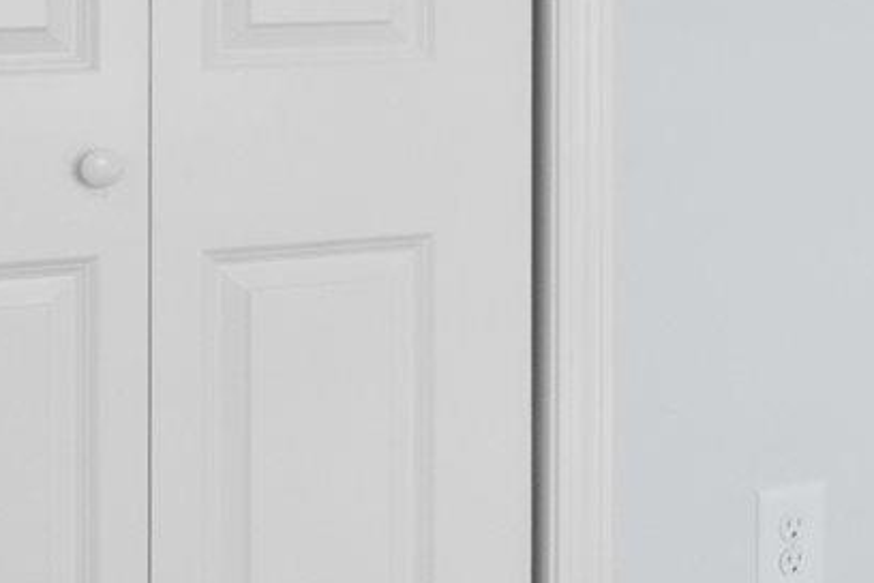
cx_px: 1602
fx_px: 2743
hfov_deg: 15.4
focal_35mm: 113
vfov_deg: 11.8
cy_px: -131
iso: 100
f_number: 4.5
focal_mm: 10
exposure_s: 1/6
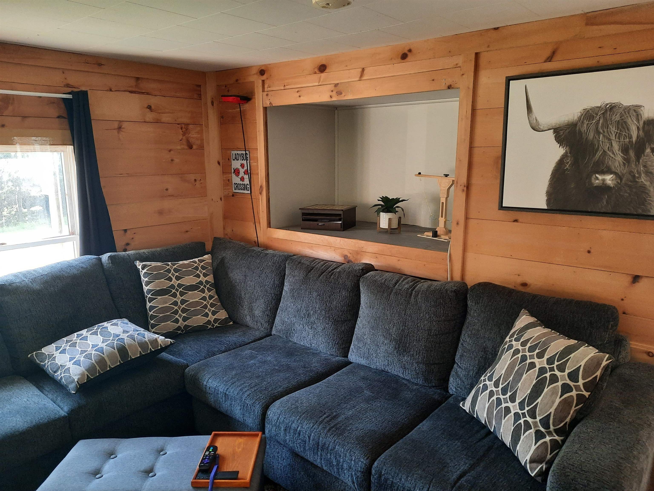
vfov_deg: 54.9
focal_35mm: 25
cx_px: 327
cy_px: 246
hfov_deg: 69.4
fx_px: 472
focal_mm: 4.6
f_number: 2
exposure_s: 1/40
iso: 320
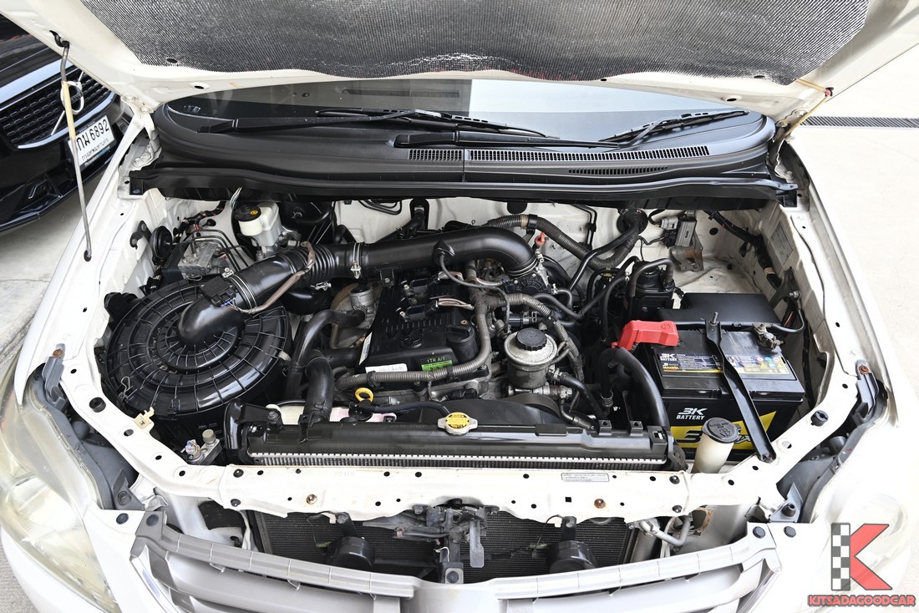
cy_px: 306
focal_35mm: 24
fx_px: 613
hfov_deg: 73.7
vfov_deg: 53.2
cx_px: 460
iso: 200
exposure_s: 1/90
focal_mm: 24
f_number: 5.6
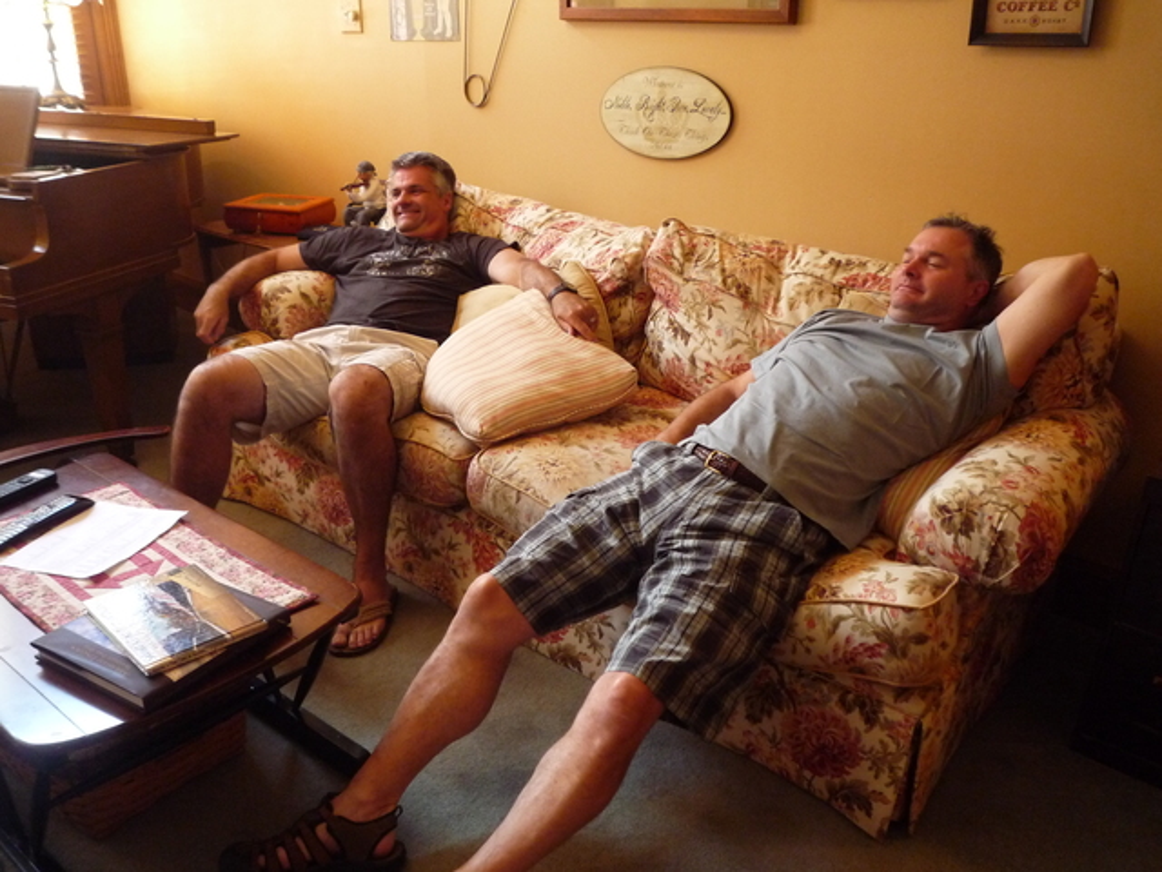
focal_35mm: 30
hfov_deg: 60.0
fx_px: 1007
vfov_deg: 46.8
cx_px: 581
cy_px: 436
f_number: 3.4
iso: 400
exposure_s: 1/20
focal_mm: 5.3
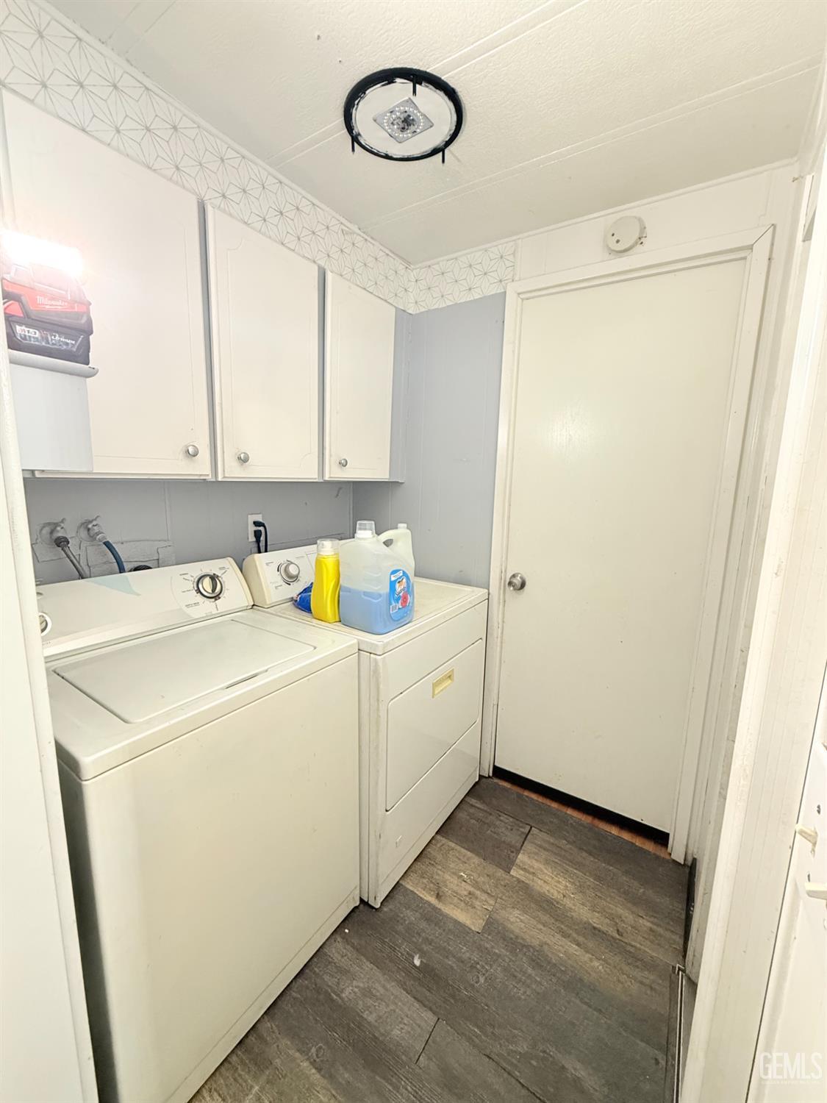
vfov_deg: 102.1
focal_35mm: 14
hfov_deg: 85.7
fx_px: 446
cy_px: 552
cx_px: 414
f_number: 2.2
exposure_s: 1/60
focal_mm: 2.22
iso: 500
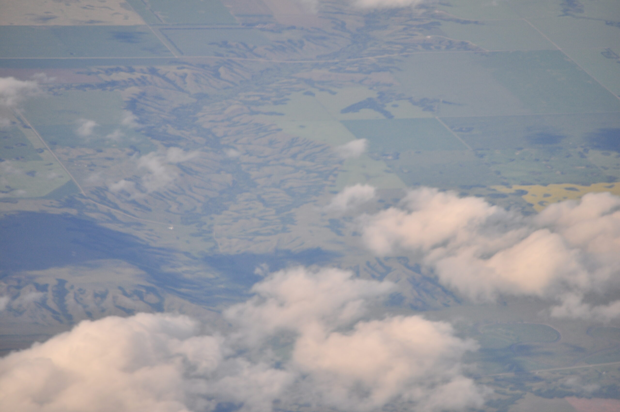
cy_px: 206
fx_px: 4515
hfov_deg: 7.9
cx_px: 310
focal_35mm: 262
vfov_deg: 5.2
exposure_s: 1/800
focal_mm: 175
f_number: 5.3
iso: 200
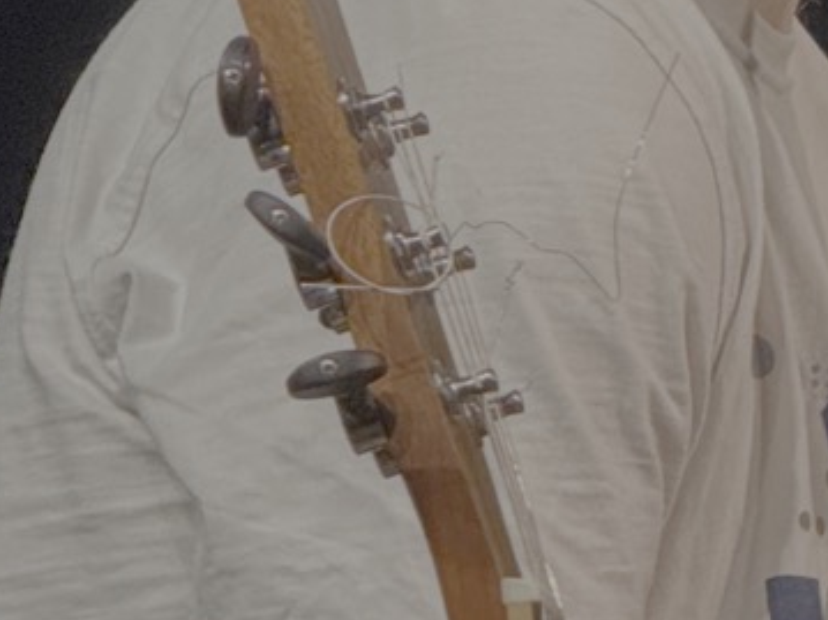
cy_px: 350
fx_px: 12793
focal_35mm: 535
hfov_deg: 3.7
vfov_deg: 2.8
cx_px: 909
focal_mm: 15.66
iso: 640
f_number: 2.8
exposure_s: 1/40
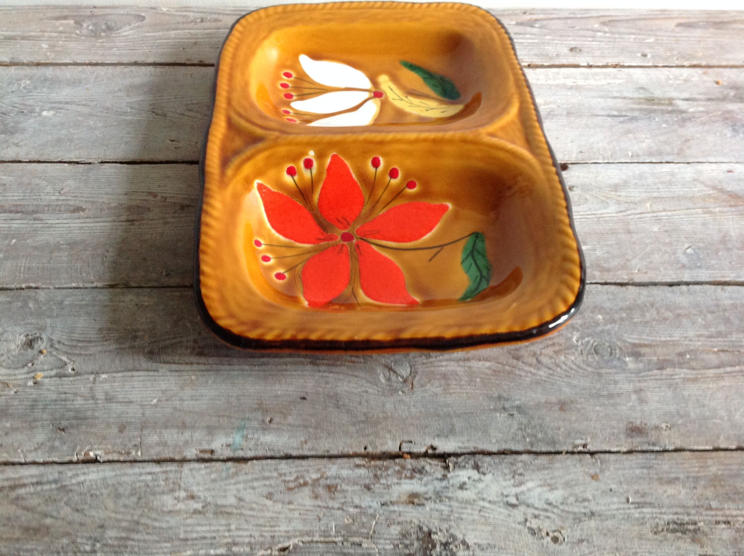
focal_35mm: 35
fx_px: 751
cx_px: 372
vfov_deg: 40.6
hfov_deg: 52.7
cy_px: 278
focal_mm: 4.28
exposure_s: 1/15
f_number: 2.4
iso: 200
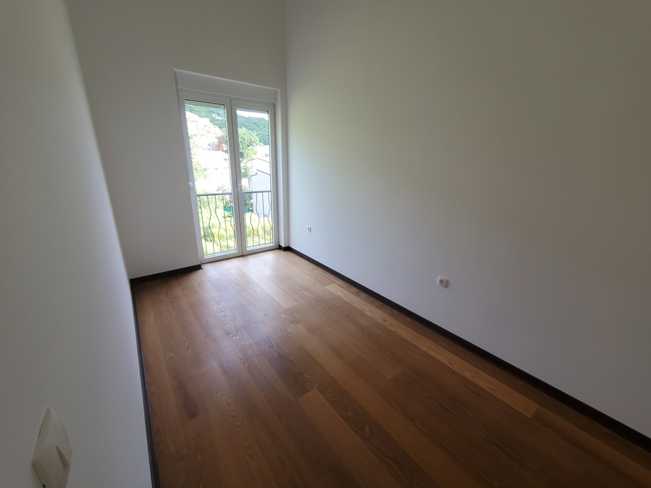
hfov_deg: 106.2
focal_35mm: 13
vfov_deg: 89.9
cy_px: 244
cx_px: 326
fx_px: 244
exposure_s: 1/50
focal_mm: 1.8
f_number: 2.2
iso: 64
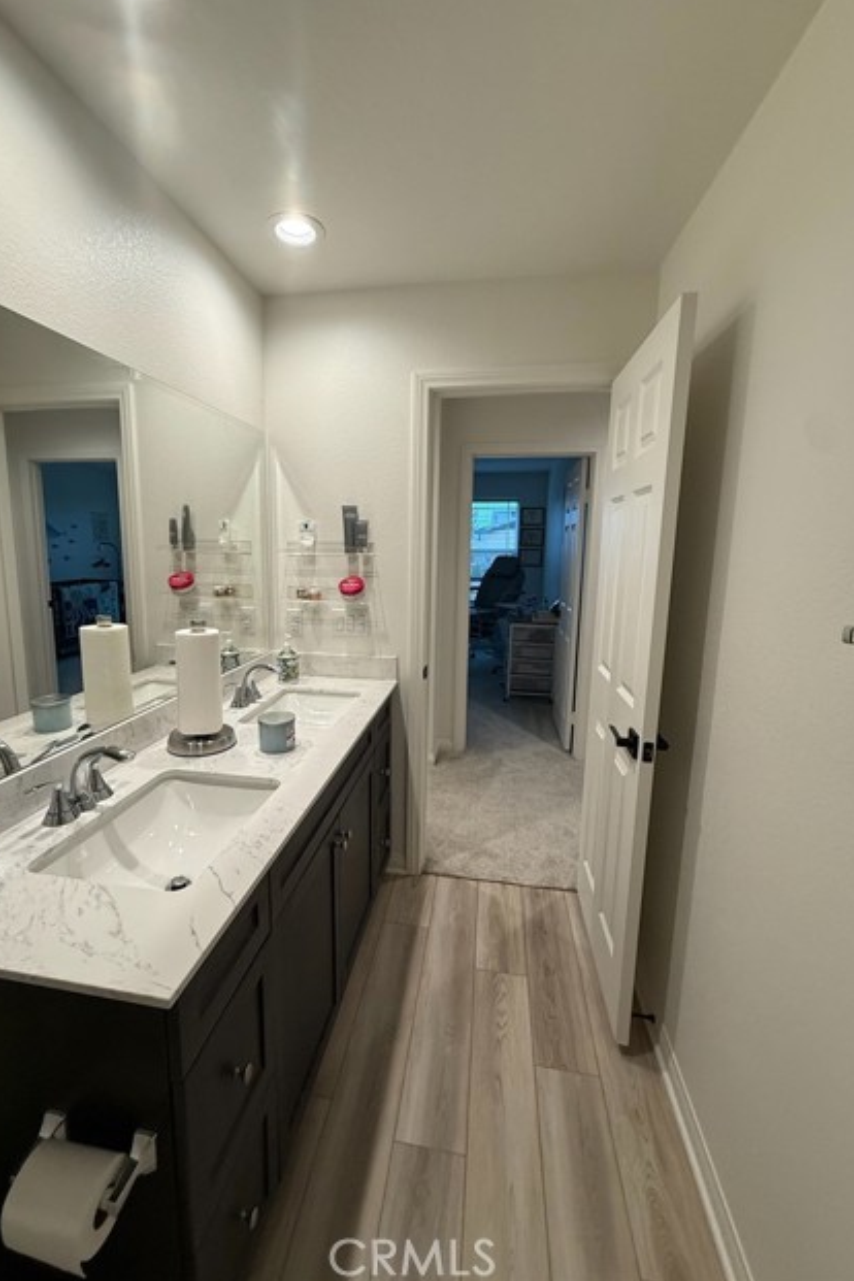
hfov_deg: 77.2
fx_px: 534
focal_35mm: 15
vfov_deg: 100.4
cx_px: 400
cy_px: 627
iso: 160
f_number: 2.2
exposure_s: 1/120
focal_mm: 2.22
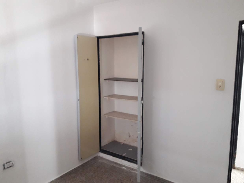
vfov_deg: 49.8
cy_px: 92
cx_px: 122
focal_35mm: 28
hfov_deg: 63.4
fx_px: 197
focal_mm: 3.7
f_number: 1.9
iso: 320
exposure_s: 1/17
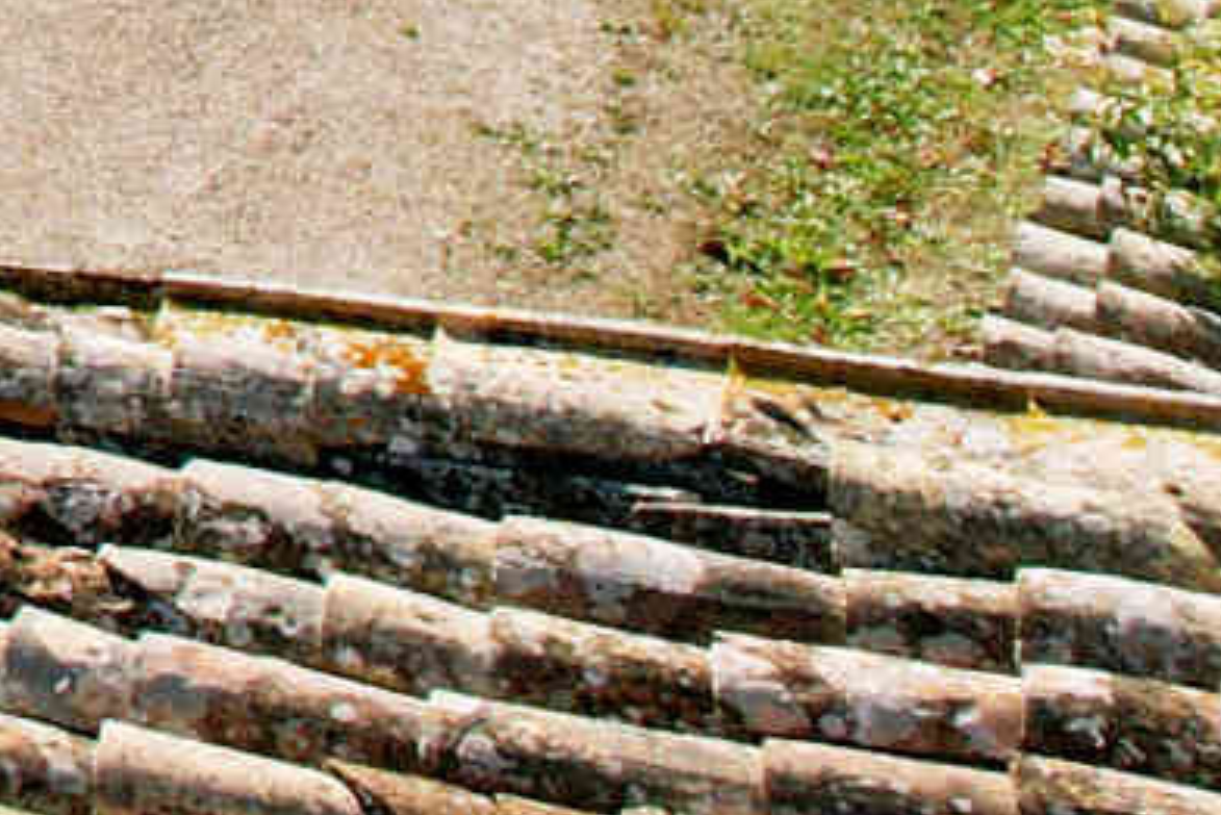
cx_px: -2576
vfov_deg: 7.1
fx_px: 5496
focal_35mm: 162
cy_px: -2005
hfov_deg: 9.5
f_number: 2.8
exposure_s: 1/2000
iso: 110
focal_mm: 8.38
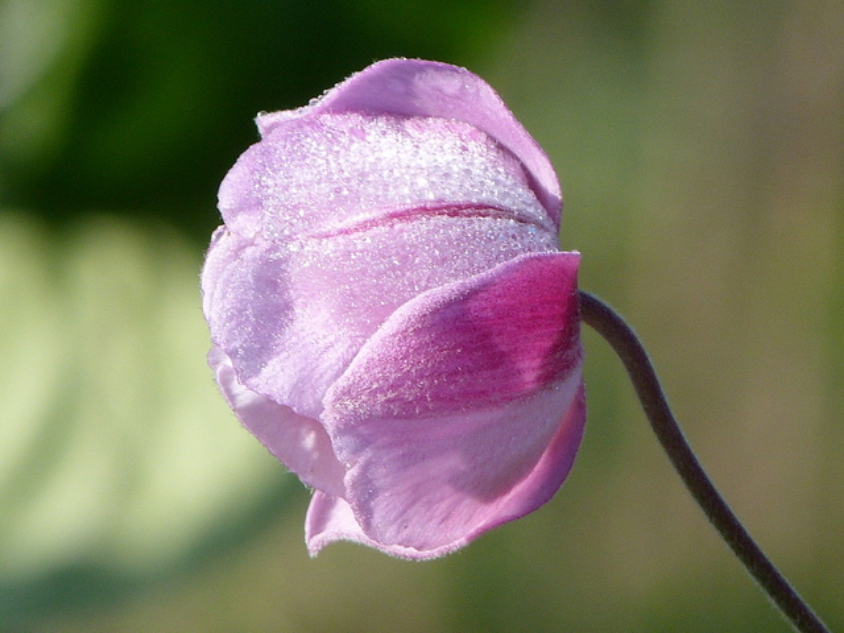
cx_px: 422
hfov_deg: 2.5
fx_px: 19481
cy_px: 316
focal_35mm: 799
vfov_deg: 1.9
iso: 100
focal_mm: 108
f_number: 5.6
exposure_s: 1/250
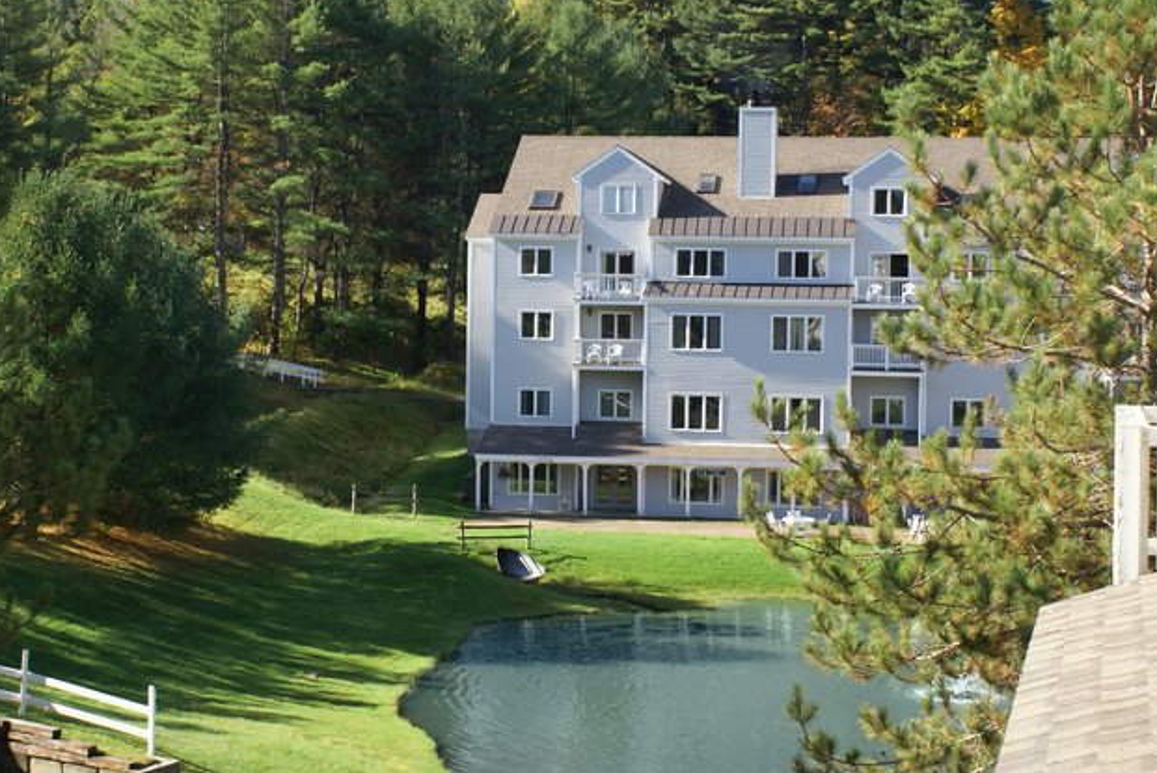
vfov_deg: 20.1
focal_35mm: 68
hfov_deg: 29.7
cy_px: 293
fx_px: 2175
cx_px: 497
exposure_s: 1/80
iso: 100
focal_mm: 35
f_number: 9
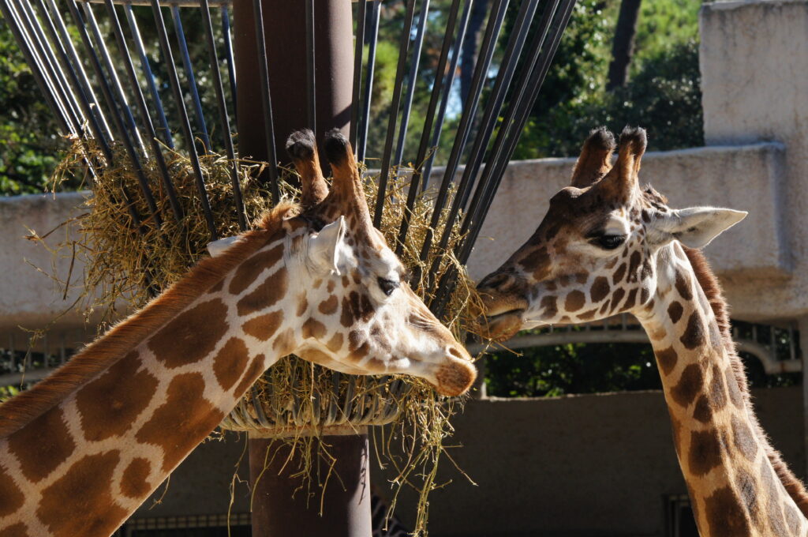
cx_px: 404
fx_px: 4539
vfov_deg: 6.8
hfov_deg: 10.2
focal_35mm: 202
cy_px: 268
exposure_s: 1/250
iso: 500
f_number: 11
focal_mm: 135
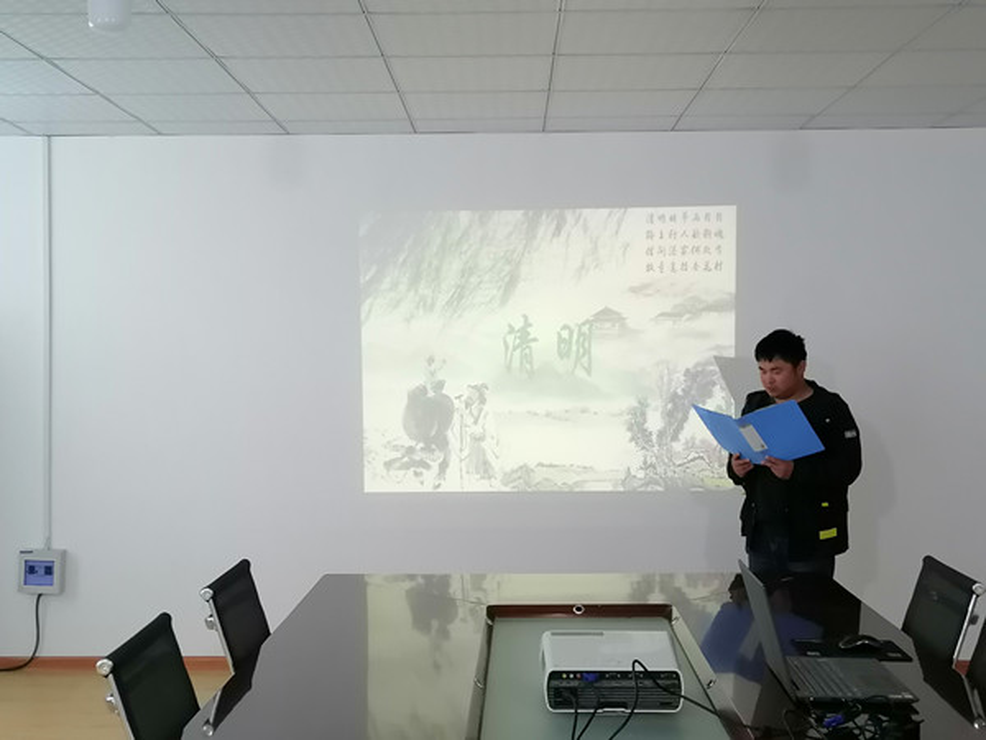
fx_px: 1339
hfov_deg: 40.4
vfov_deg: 30.9
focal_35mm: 47
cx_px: 493
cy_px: 370
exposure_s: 1/60
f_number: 1.8
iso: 400
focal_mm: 5.4
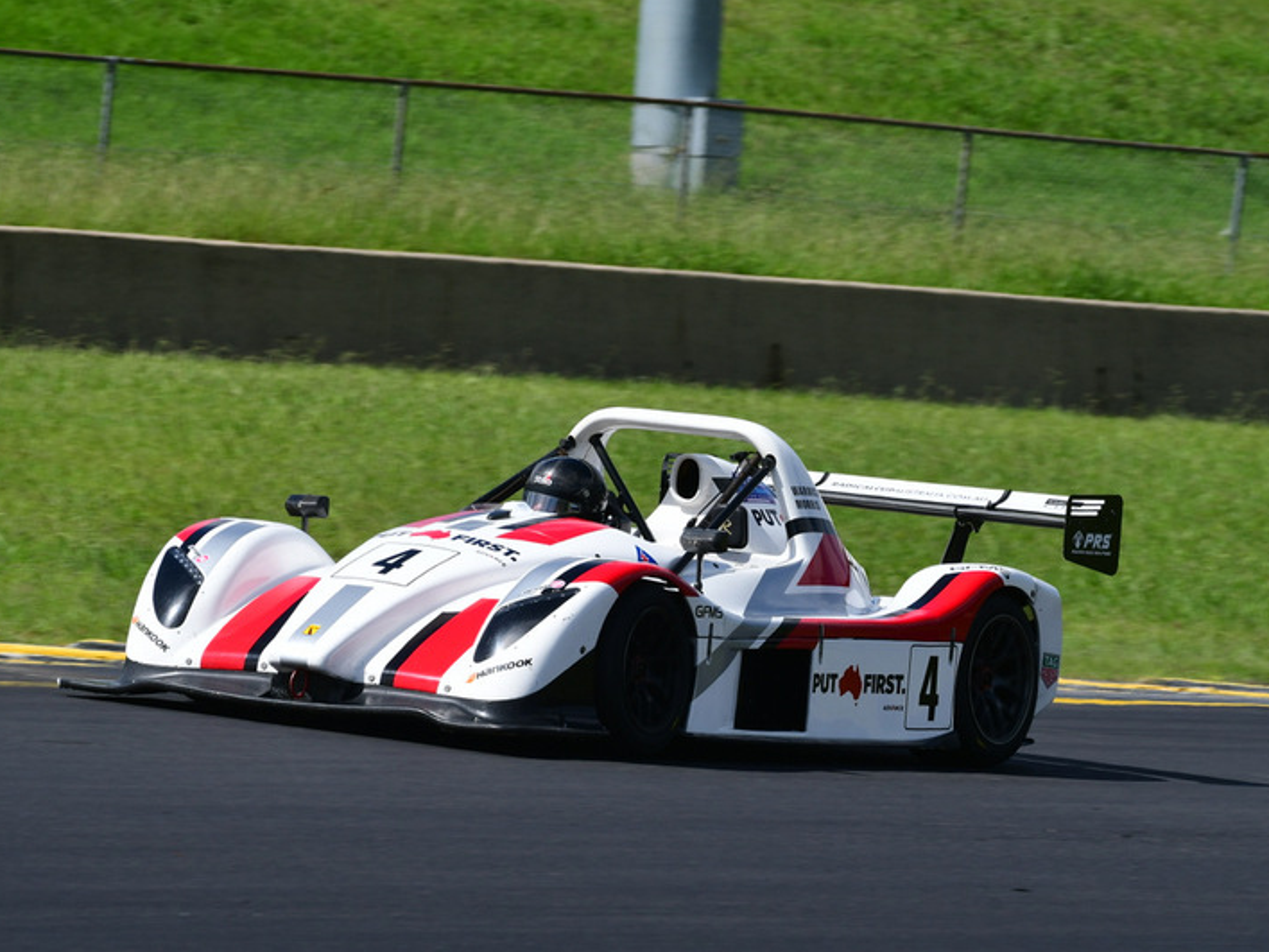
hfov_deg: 4.5
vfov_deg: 3.4
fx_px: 16130
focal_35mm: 440
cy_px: 475
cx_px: 651
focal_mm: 270
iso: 320
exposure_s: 1/640
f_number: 11
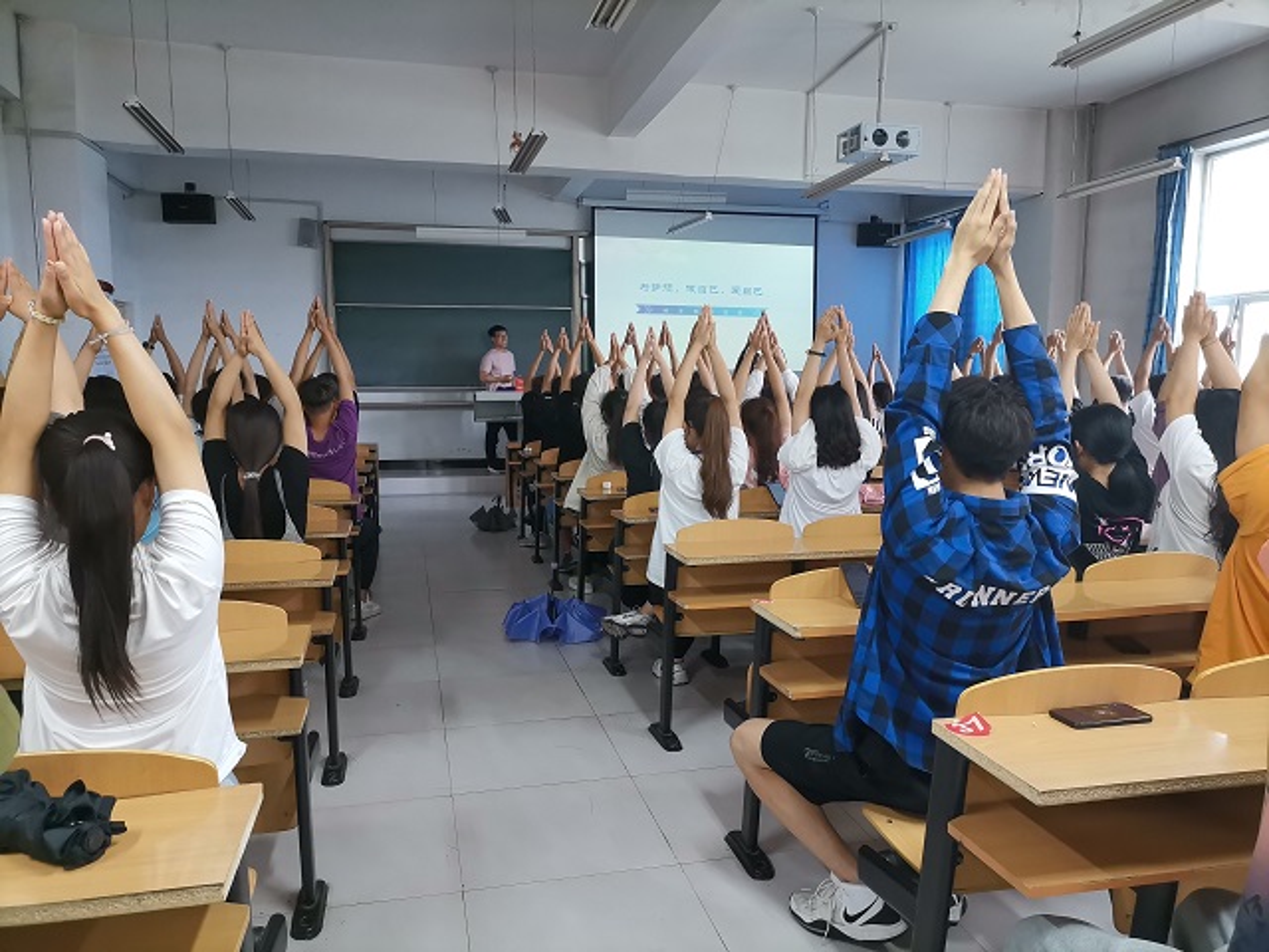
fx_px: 990
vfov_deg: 51.4
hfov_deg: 65.3
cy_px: 476
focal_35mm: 27
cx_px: 634
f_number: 1.8
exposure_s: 1/33.3
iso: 250
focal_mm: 5.4
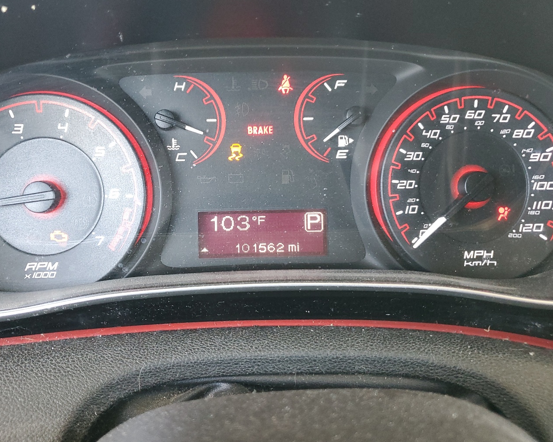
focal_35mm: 32
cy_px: 200
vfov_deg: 45.7
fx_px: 524
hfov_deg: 55.6
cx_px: 252
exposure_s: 1/60.2
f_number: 1.5
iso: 174
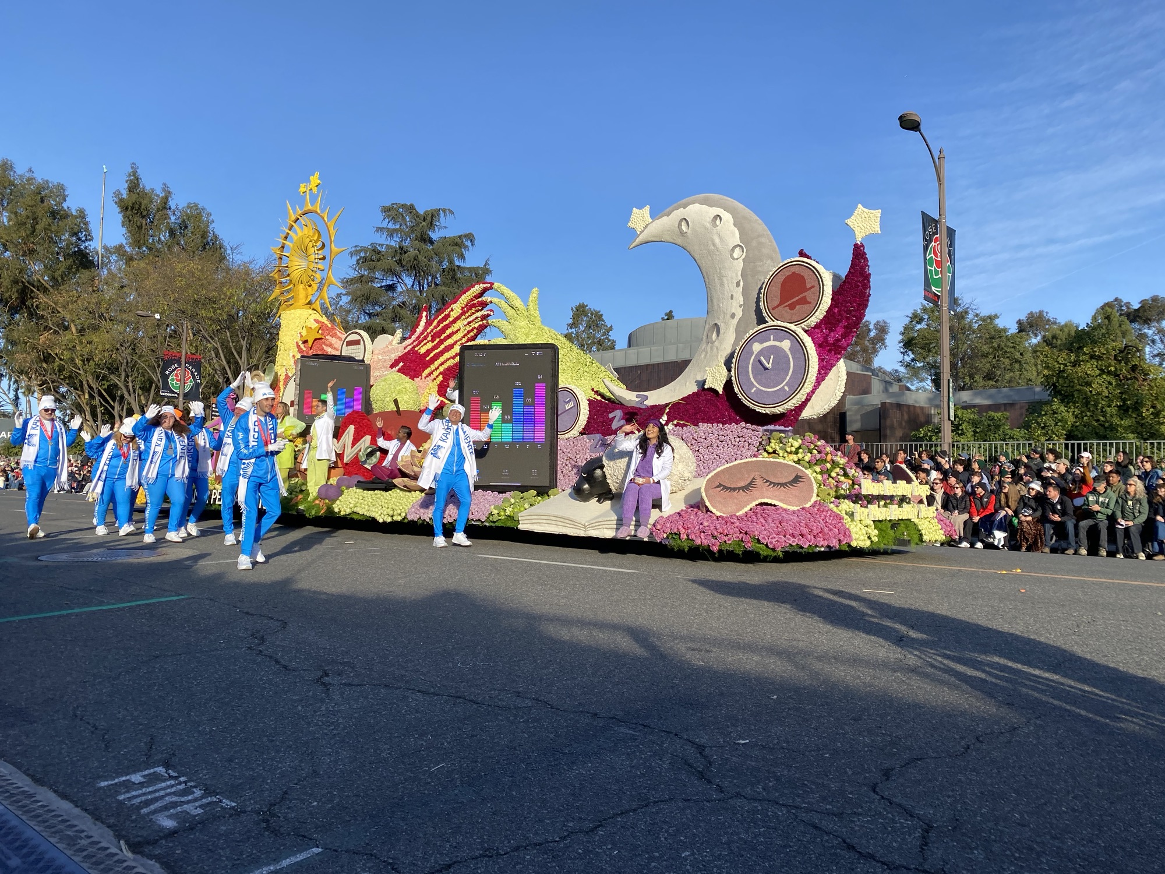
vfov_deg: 53.1
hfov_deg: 67.3
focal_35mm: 26
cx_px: 582
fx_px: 875
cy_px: 437
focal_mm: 4.25
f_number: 1.8
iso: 32
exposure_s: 1/1701
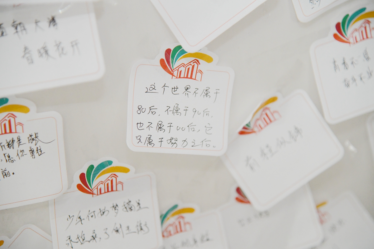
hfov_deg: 17.1
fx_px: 1247
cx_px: 187
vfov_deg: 11.4
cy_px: 124
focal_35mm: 120
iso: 6400
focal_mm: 120
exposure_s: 1/200
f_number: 4
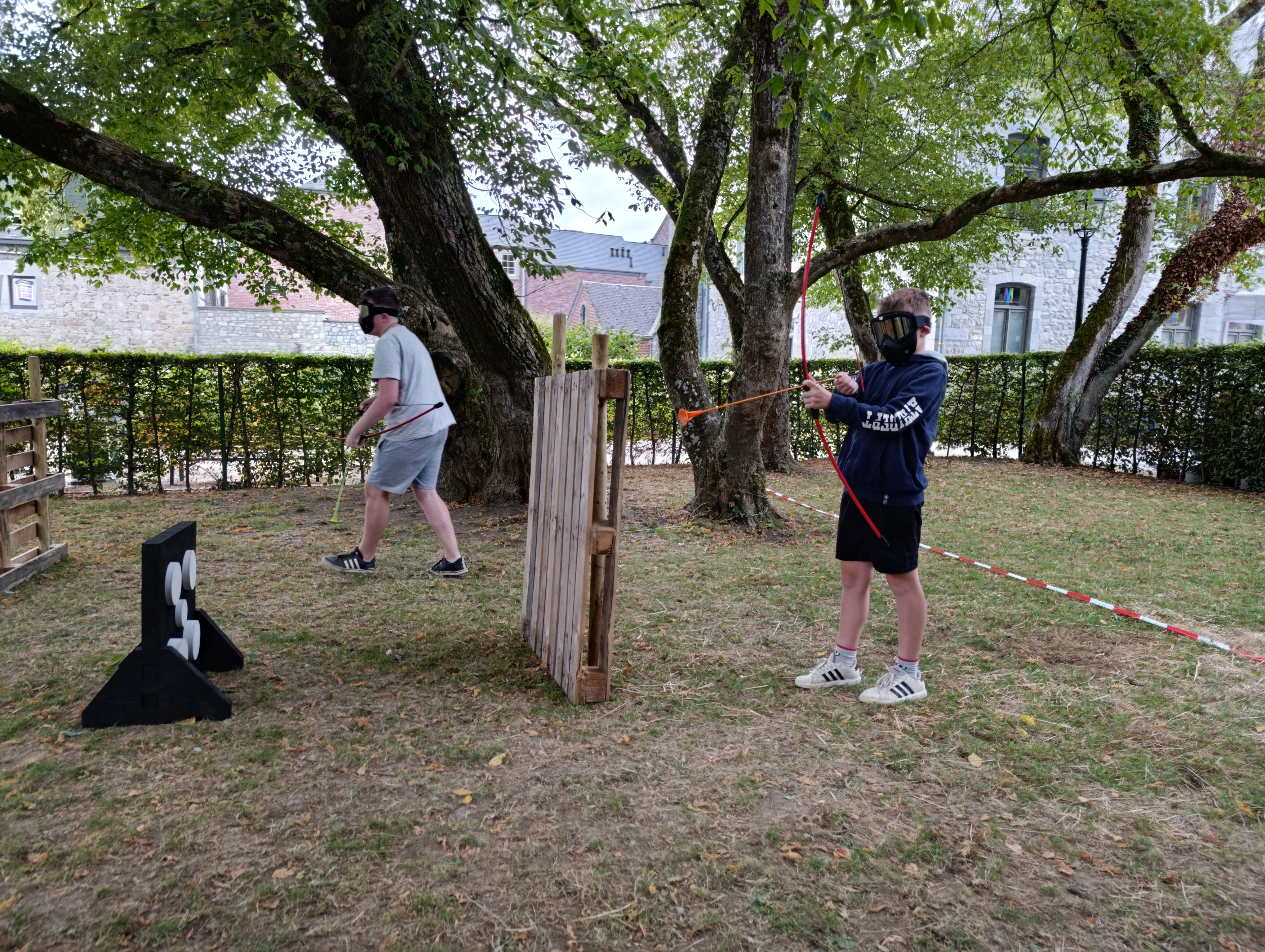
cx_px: 632
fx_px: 842
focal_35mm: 23
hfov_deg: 73.8
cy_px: 476
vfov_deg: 59.0
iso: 197
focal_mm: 6.11
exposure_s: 1/100
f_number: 1.65
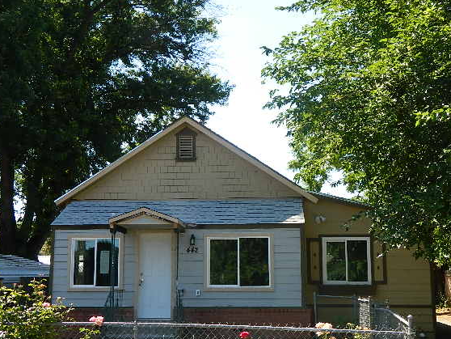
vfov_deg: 30.9
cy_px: 193
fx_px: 613
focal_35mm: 47
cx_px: 222
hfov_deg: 40.4
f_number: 3.5
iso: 80
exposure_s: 1/320
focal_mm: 7.3
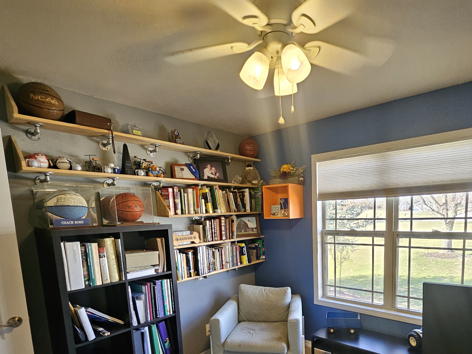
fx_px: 273
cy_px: 251
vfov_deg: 63.3
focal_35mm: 20
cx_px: 288
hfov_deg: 80.6
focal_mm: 1.74
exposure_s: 1/60
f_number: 2.2
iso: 200
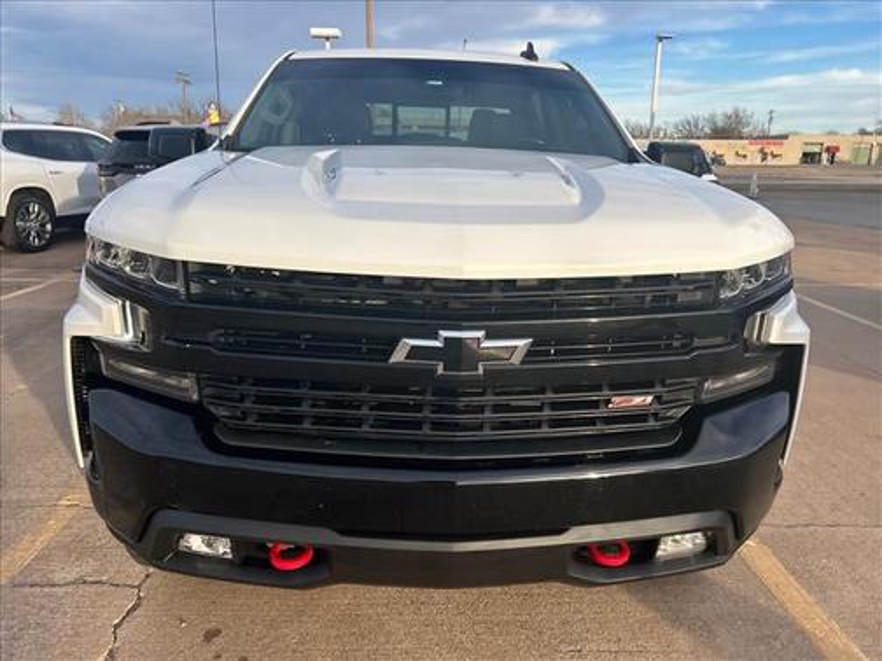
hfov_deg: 67.3
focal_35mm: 26
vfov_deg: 53.1
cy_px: 330
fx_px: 662
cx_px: 441
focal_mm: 5.7
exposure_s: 1/1266
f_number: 1.5
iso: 50
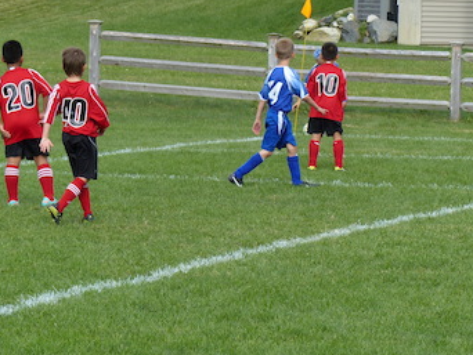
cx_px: 229
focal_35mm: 282
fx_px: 3856
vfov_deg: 5.3
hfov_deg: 7.0
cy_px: 127
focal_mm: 32.5
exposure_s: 1/500
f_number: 4
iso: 100
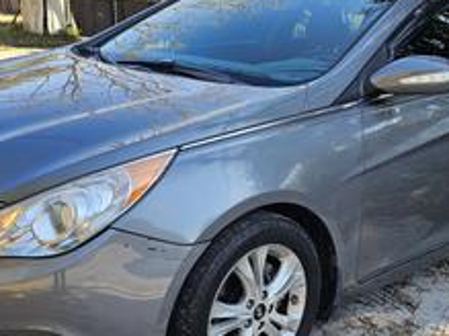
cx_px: 303
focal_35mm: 53
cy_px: 266
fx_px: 687
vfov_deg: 27.0
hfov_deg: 35.8
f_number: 1.7
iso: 16
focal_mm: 6.3
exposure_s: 1/120
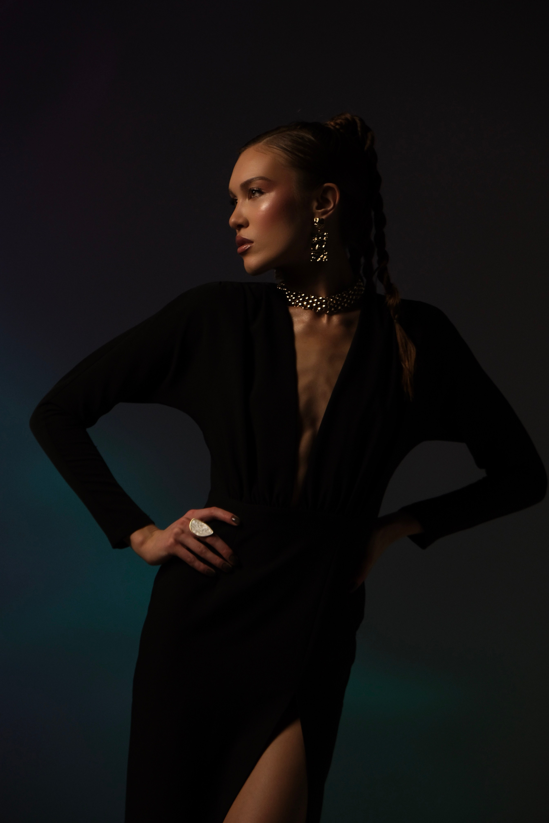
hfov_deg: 11.4
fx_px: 2745
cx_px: 274
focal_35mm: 120
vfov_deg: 17.1
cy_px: 412
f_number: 4
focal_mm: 80
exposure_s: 1/200
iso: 1000
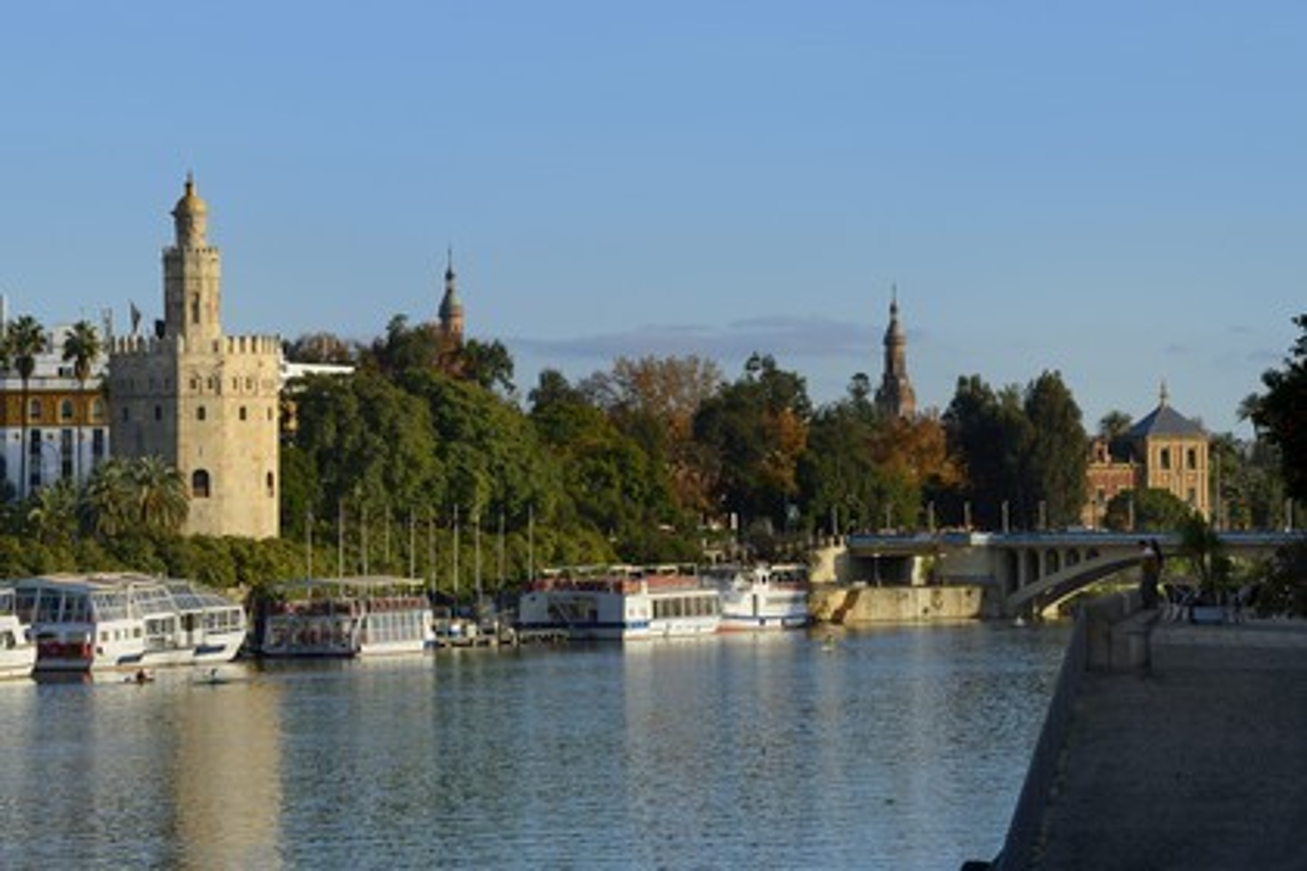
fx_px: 5445
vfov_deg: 9.1
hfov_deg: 13.7
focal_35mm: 150
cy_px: 436
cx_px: 654
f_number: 13
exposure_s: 1/250
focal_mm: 150
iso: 200
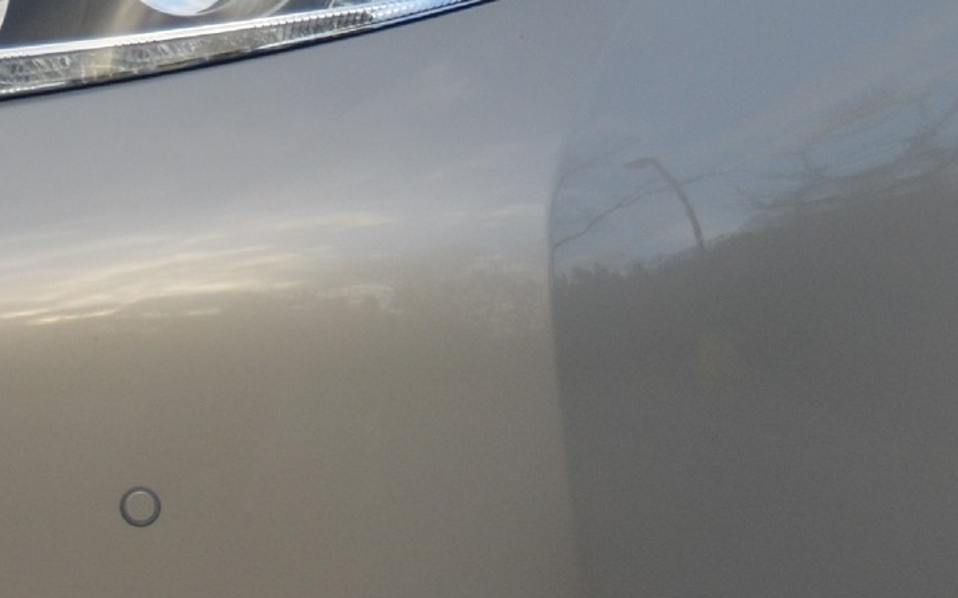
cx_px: 231
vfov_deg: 5.4
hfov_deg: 8.6
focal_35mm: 243
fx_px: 6343
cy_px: 361
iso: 500
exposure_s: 1/1000
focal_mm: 46
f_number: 4.5
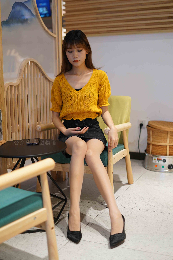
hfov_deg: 27.0
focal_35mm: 50
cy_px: 130
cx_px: 86
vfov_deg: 39.6
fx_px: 360
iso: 200
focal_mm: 50
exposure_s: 1/100
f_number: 1.8
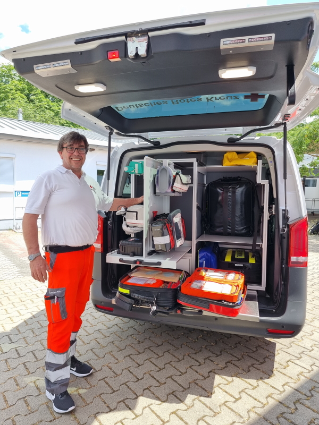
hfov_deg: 56.8
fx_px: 295
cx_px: 160
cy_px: 212
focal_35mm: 24
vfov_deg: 71.6
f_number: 1.8
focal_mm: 6.7
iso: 50
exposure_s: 1/312
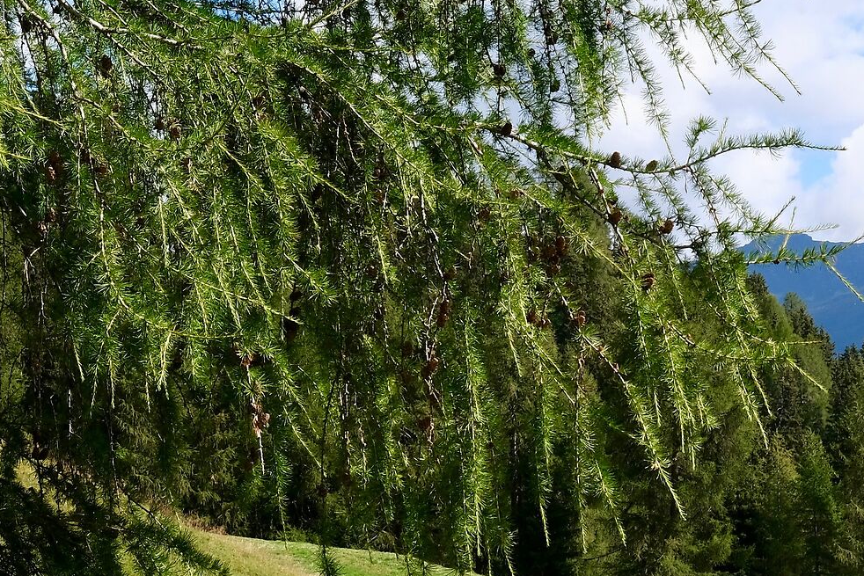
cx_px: 815
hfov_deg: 15.3
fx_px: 3168
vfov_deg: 10.3
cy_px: 573
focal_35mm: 132
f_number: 13
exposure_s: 1/200
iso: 400
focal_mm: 35.8
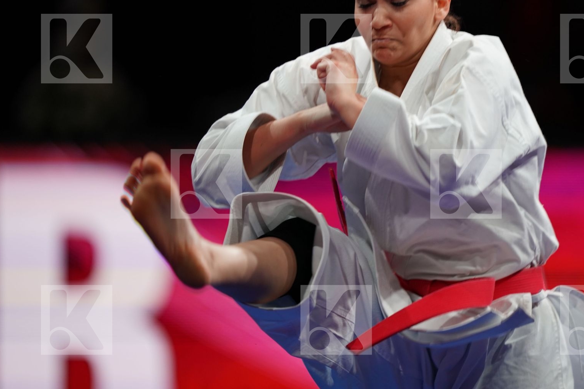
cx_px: 336
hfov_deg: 4.4
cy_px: 184
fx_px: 7657
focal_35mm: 472
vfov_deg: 2.9
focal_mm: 400
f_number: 2.8
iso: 800
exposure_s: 1/500
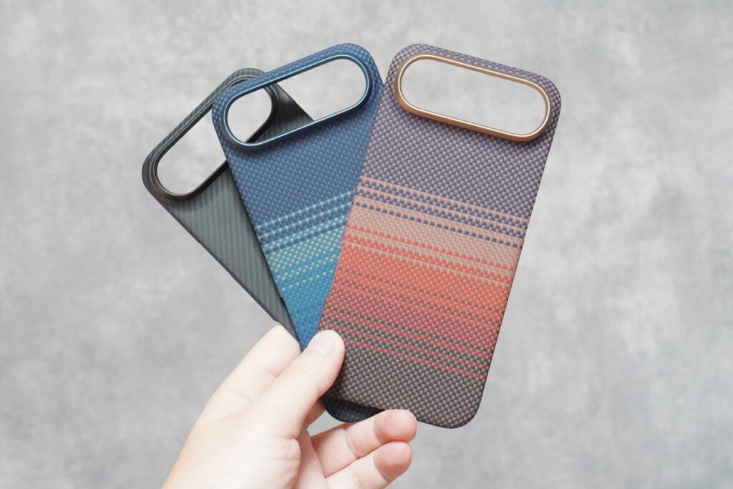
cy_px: 244
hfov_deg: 37.8
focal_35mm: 52
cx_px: 366
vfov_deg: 25.8
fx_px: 1069
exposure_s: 1/50
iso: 3200
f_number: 6.3
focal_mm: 35
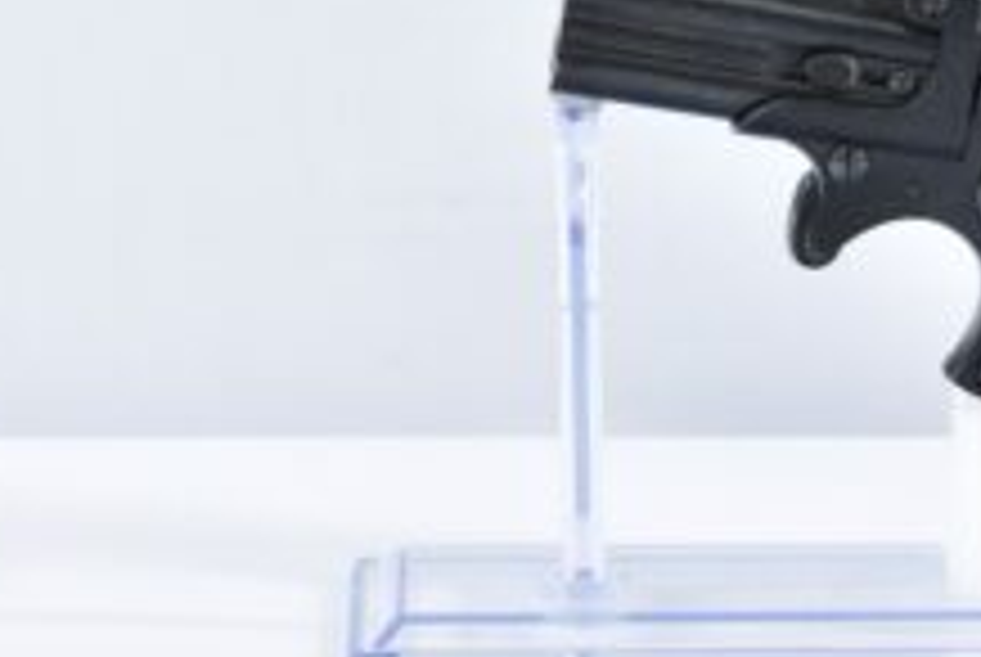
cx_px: 850
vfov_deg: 6.7
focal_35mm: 206
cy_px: 126
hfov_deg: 9.9
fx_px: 5621
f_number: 5.6
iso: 640
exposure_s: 1/20
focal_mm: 50
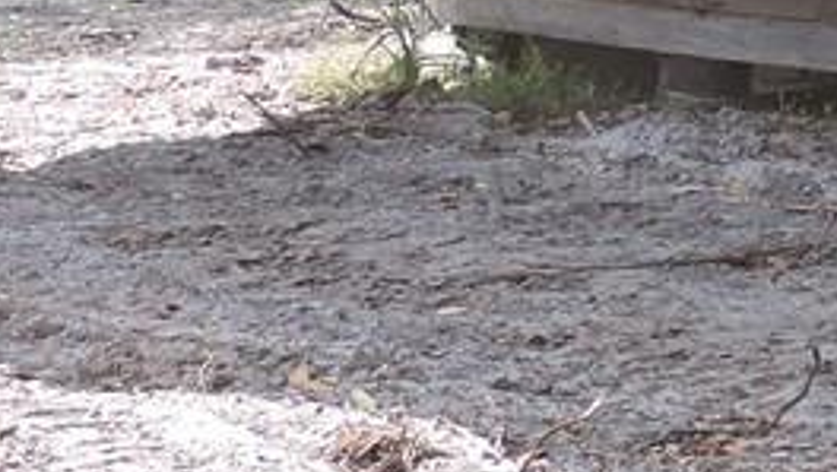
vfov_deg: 6.0
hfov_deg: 9.8
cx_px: 1861
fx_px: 4398
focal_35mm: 198
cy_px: -421
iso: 100
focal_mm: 5.4
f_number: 3.1
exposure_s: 1/200
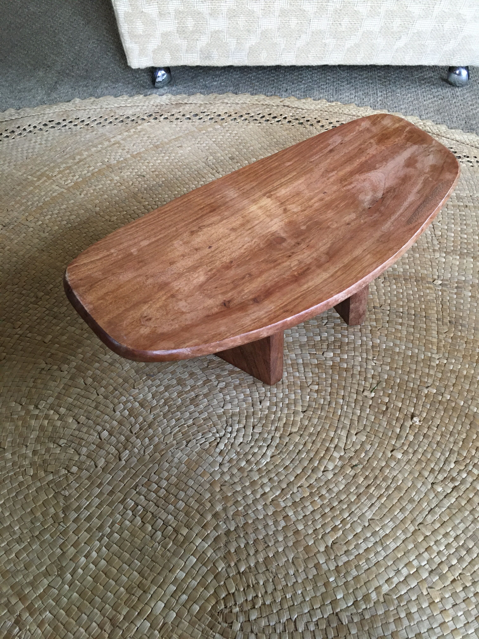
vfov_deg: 61.7
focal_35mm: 29
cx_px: 240
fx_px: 535
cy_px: 320
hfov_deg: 48.2
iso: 200
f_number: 2.2
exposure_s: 1/33
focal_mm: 4.15
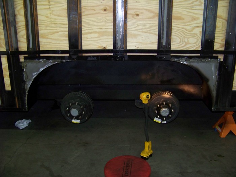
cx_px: 118
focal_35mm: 36
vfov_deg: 39.7
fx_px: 245
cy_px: 88
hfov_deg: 51.4
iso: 200
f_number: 2.8
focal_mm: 5.85
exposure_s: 1/30
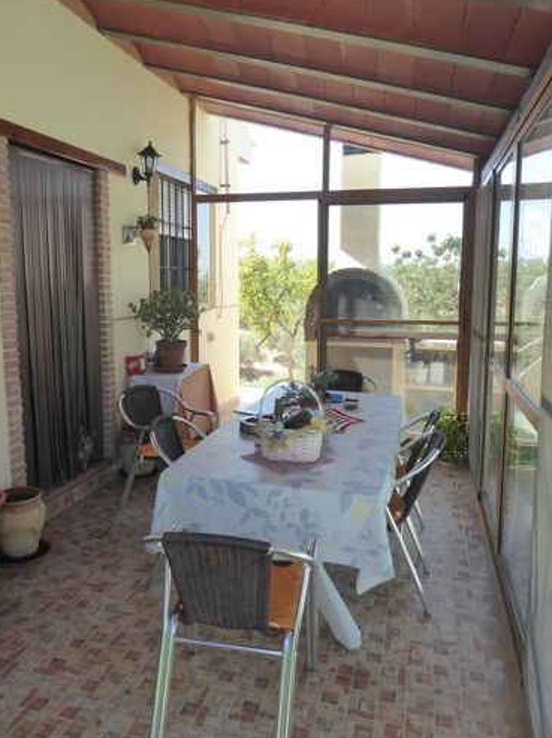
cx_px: 266
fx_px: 575
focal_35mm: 27
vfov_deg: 65.3
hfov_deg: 51.3
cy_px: 353
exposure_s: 1/160
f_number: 3.3
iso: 160
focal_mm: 4.3
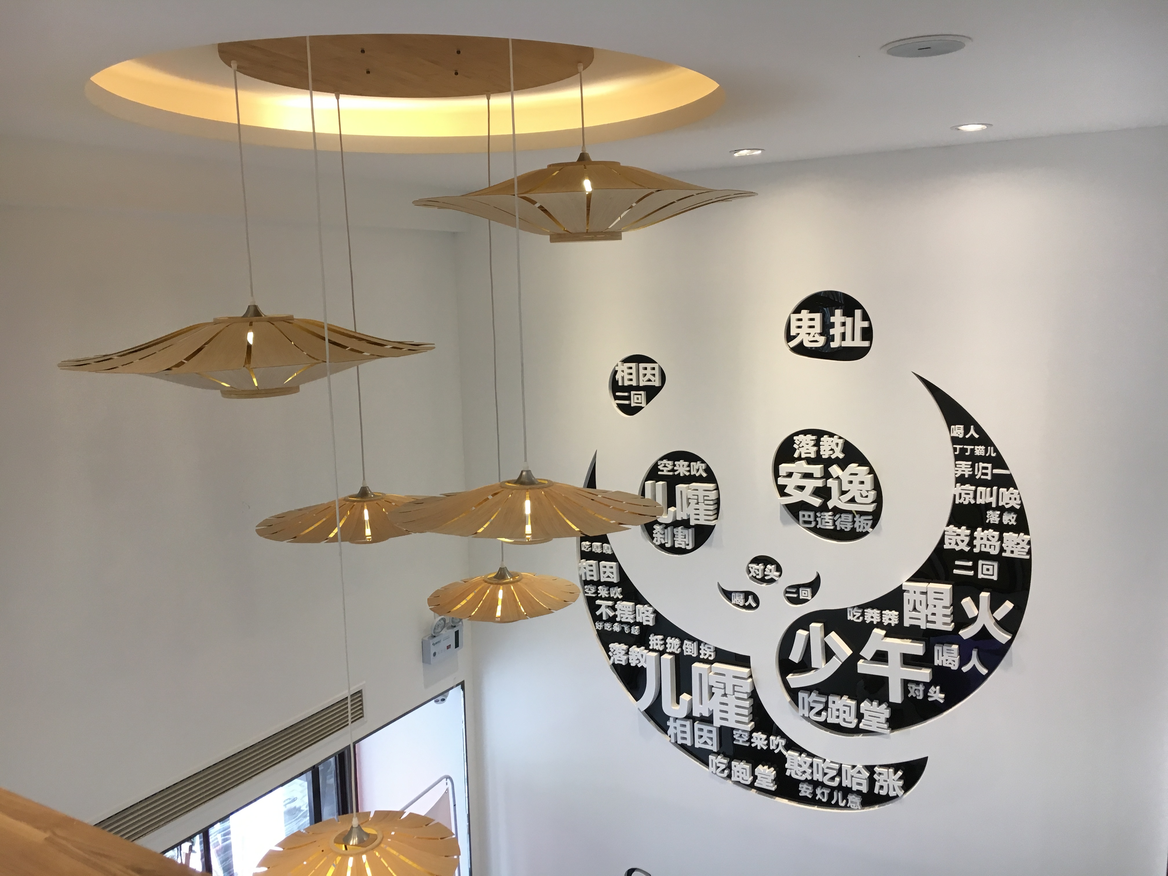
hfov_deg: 61.7
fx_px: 979
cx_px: 584
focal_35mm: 29
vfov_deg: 48.2
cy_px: 438
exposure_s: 1/33
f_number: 2.2
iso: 40
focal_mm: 4.15
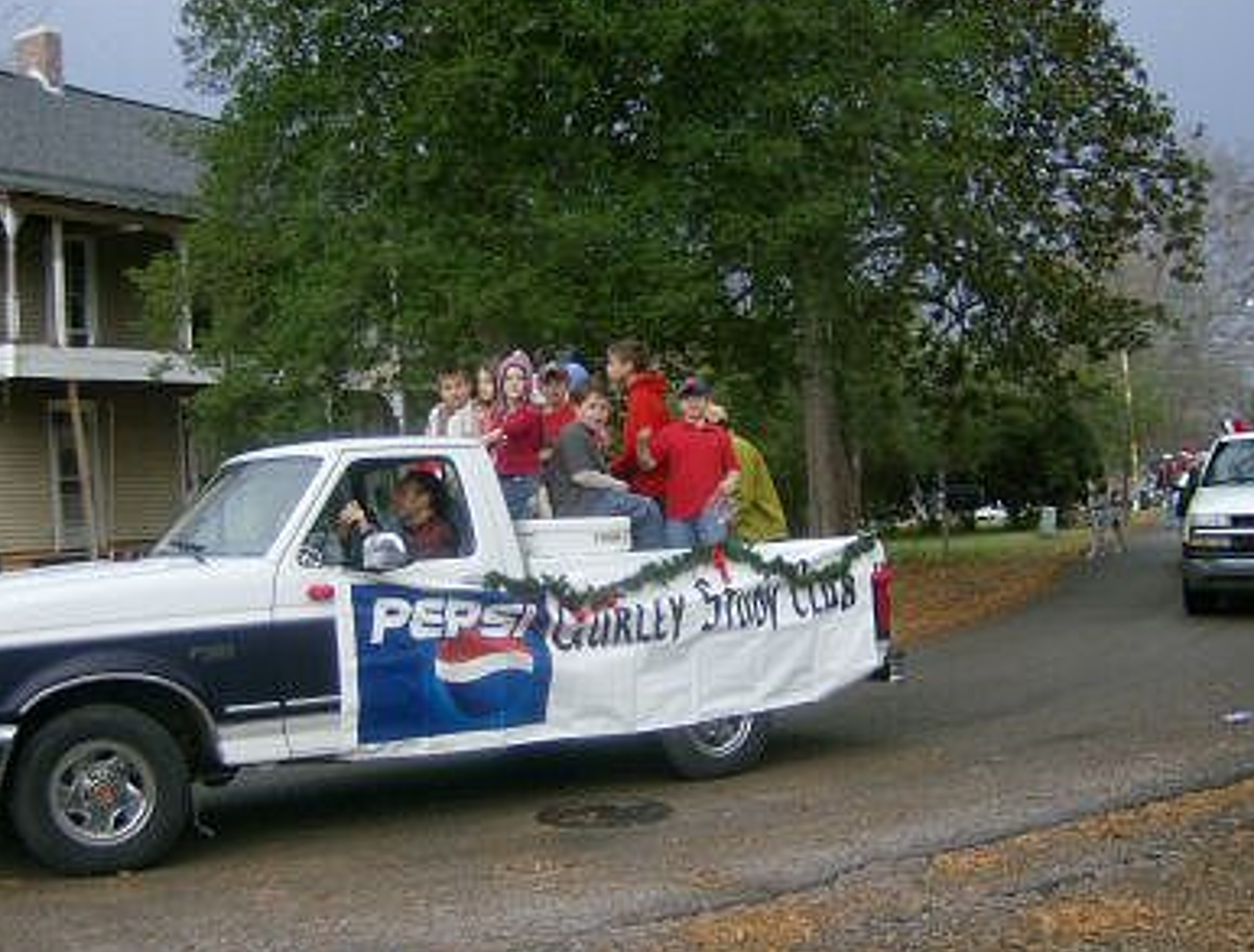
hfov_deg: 44.6
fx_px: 1528
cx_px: 614
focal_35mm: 42
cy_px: 510
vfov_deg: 34.6
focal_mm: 6
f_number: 2.8
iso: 100
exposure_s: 1/225
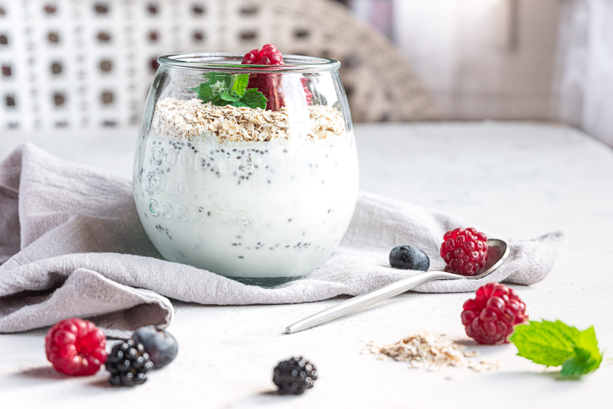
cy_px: 204
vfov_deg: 18.2
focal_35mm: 75
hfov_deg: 27.0
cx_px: 306
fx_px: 1277
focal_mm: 50
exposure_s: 1/18
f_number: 5.6
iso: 200
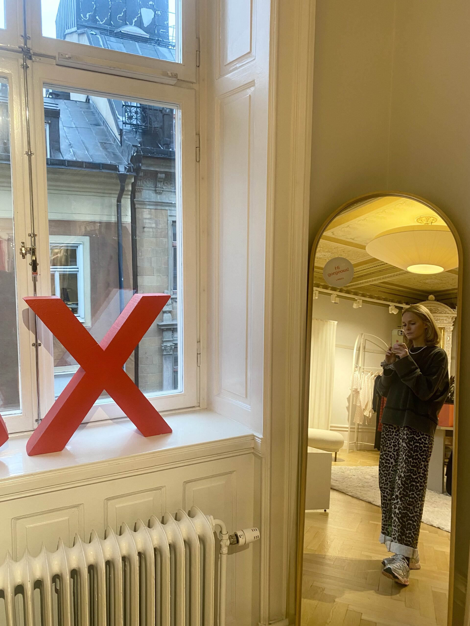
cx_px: 235
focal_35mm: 26
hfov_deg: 53.1
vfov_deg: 67.3
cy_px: 313
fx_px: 471
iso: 80
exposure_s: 1/50
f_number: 1.8
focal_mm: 4.25
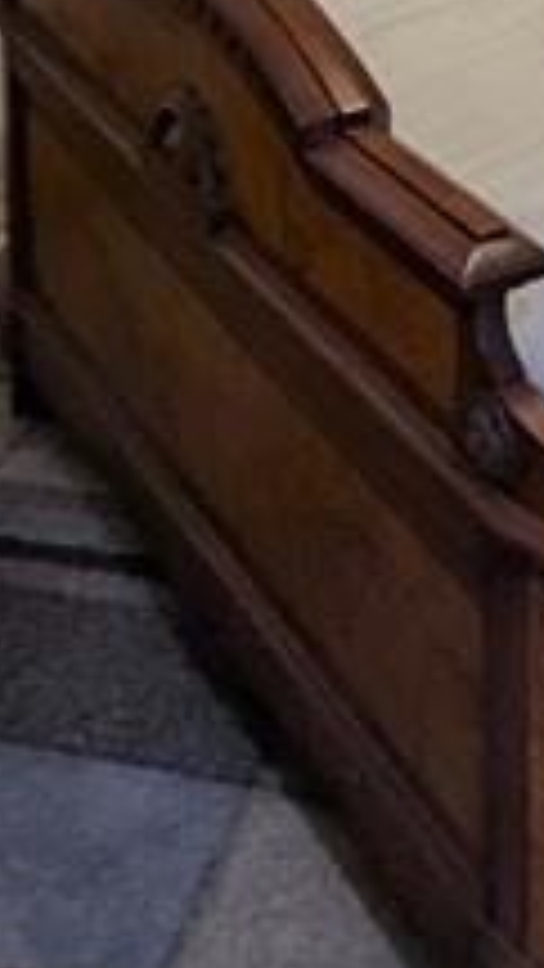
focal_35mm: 83
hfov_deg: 14.4
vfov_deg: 20.8
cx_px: 533
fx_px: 2128
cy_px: -576
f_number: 2.2
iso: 67
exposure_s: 1/24
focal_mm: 2.35
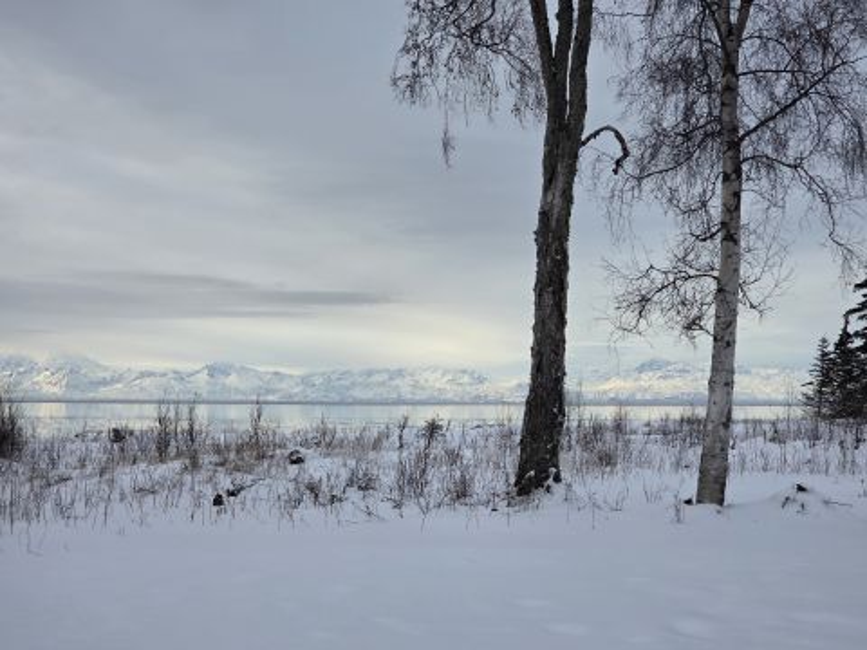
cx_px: 434
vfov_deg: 21.3
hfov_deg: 28.2
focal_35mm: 69
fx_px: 1728
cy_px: 325
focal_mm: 7
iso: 25
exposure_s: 1/748
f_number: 2.4
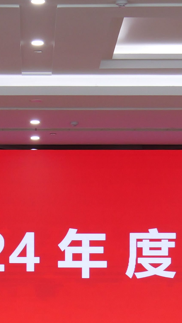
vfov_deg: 10.6
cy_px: 399
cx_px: 26
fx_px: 1707
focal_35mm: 199
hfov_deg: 6.1
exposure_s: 1/25
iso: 500
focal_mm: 24
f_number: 5.6
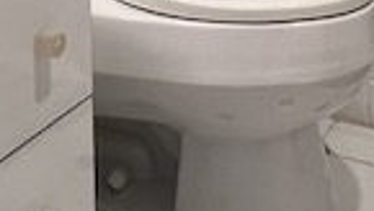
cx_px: 261
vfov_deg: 11.8
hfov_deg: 26.9
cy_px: -337
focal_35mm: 78
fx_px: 775
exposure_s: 1/60
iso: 125
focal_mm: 1.57
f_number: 1.8
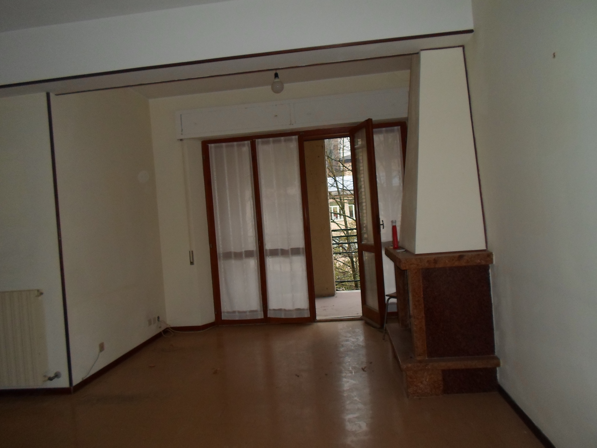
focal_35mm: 25
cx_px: 298
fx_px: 431
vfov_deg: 54.9
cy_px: 224
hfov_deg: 69.4
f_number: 2.5
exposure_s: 1/30
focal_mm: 4.5
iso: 400
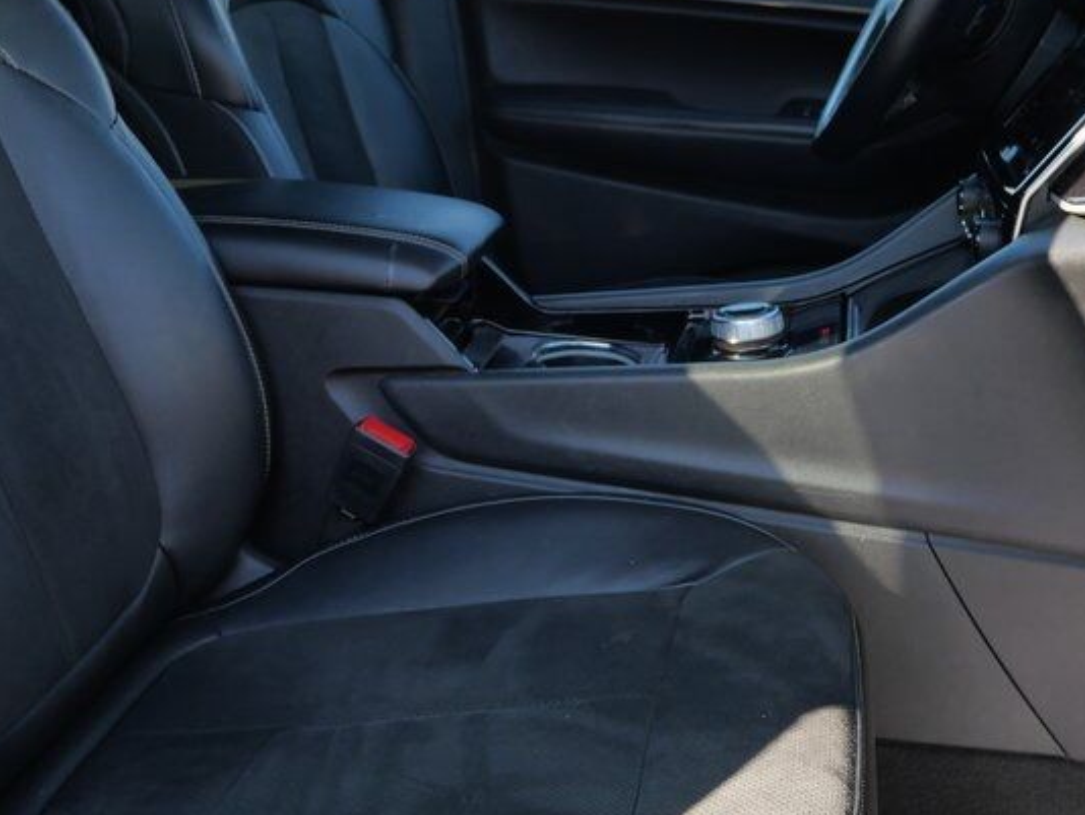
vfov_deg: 31.3
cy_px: 262
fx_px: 1442
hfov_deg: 40.4
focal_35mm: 46
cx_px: 319
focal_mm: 12
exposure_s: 1/160
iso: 200
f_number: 4
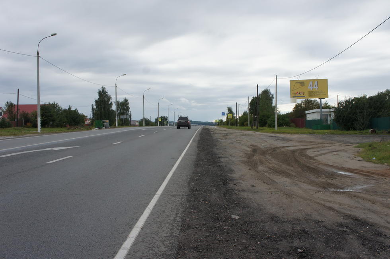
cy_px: 130
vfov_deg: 39.9
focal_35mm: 33
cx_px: 195
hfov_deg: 57.3
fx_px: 357
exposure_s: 1/200
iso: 200
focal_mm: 22
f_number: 8
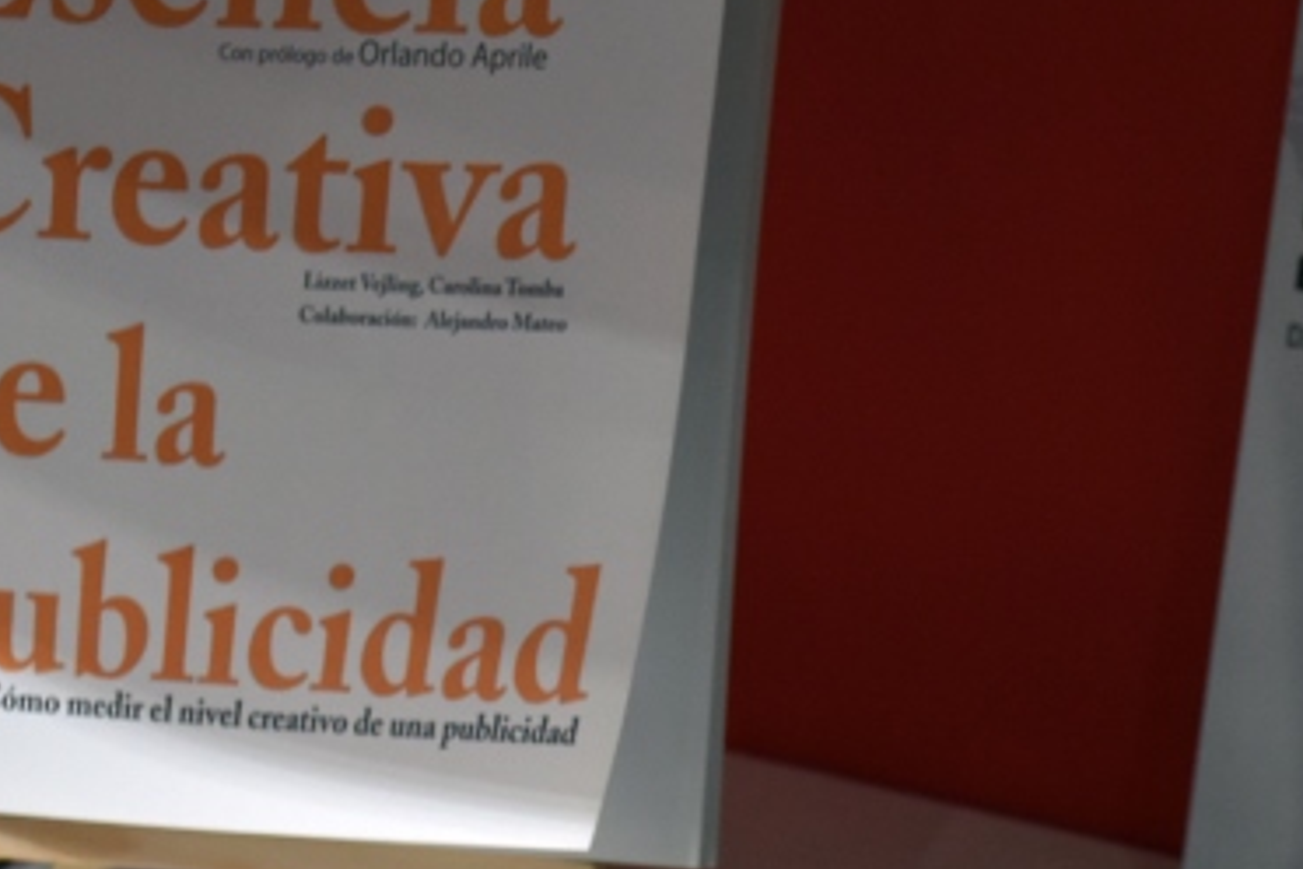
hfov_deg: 16.1
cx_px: 1377
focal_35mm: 124
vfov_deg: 10.9
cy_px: 1035
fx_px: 4488
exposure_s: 1/100
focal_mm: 30
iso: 800
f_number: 5
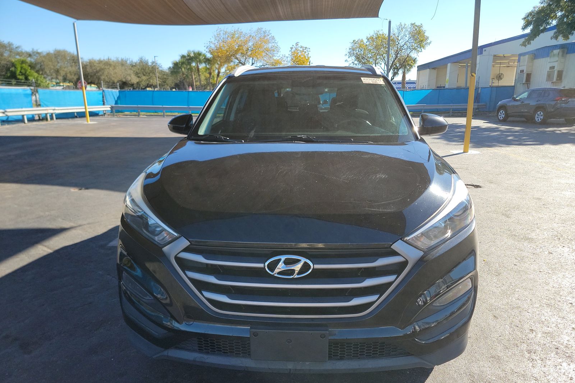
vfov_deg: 51.2
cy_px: 210
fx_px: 399
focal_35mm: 25
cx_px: 288
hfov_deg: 71.5
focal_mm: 6.7
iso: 50
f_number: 1.8
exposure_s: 1/422
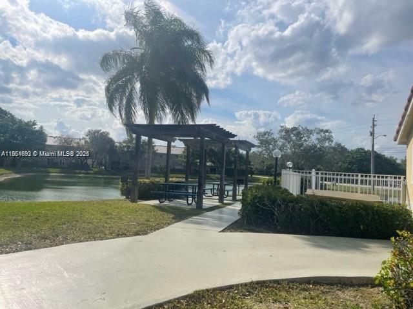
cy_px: 154
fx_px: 310
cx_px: 206
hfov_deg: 67.3
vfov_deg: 53.1
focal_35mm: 26
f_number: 1.6
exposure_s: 1/10753
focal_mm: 4.2
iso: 32
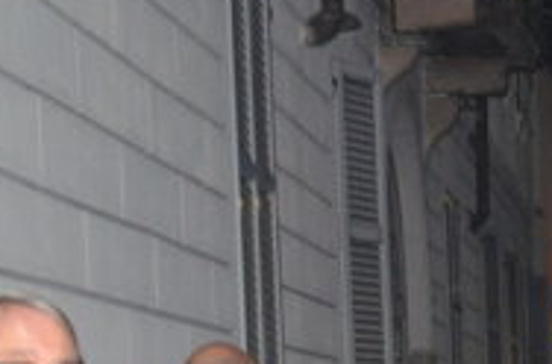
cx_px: 1142
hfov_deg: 11.3
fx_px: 2485
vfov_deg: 8.2
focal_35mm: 163
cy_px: 498
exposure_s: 1/60
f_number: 3.8
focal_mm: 21
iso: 800
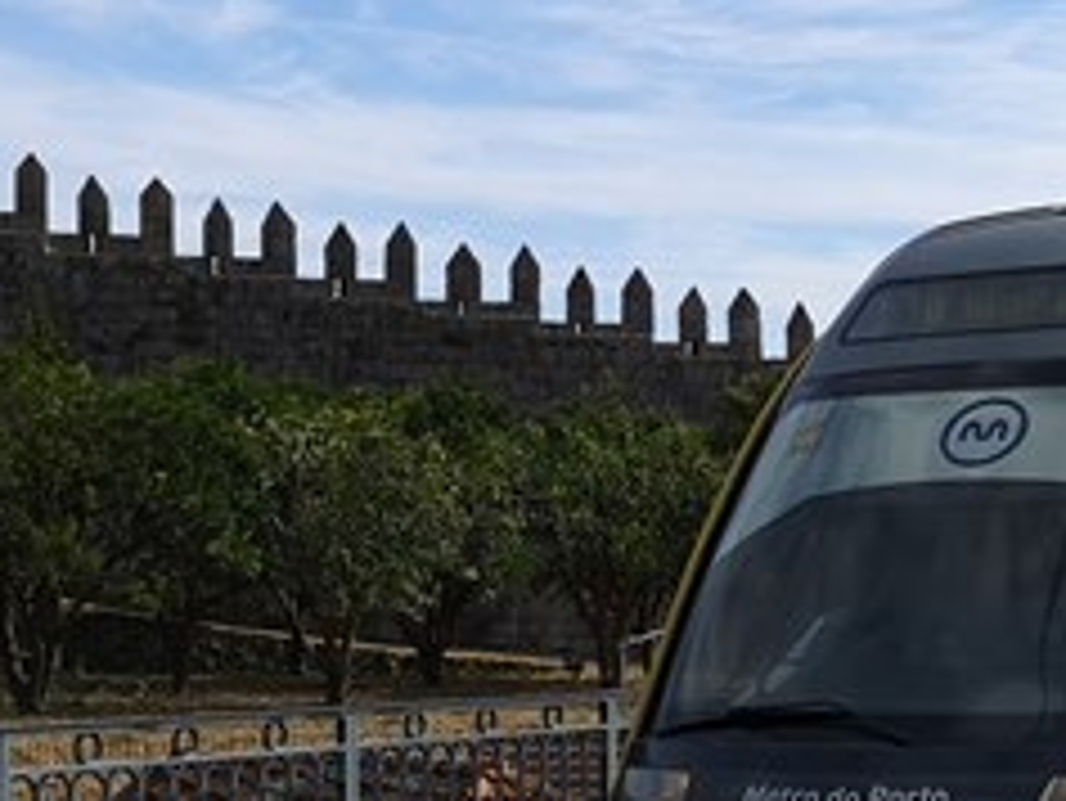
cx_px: 967
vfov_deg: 16.2
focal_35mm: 91
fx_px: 2804
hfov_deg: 21.1
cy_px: 626
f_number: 1.8
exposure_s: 1/2564
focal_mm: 3.95
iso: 50
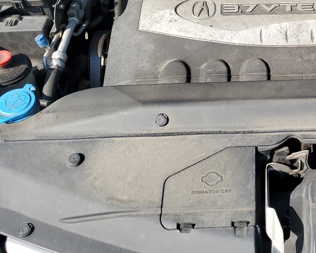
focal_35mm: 57
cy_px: 35
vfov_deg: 26.0
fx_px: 533
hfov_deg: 31.5
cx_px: 281
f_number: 1.5
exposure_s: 1/1429
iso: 50
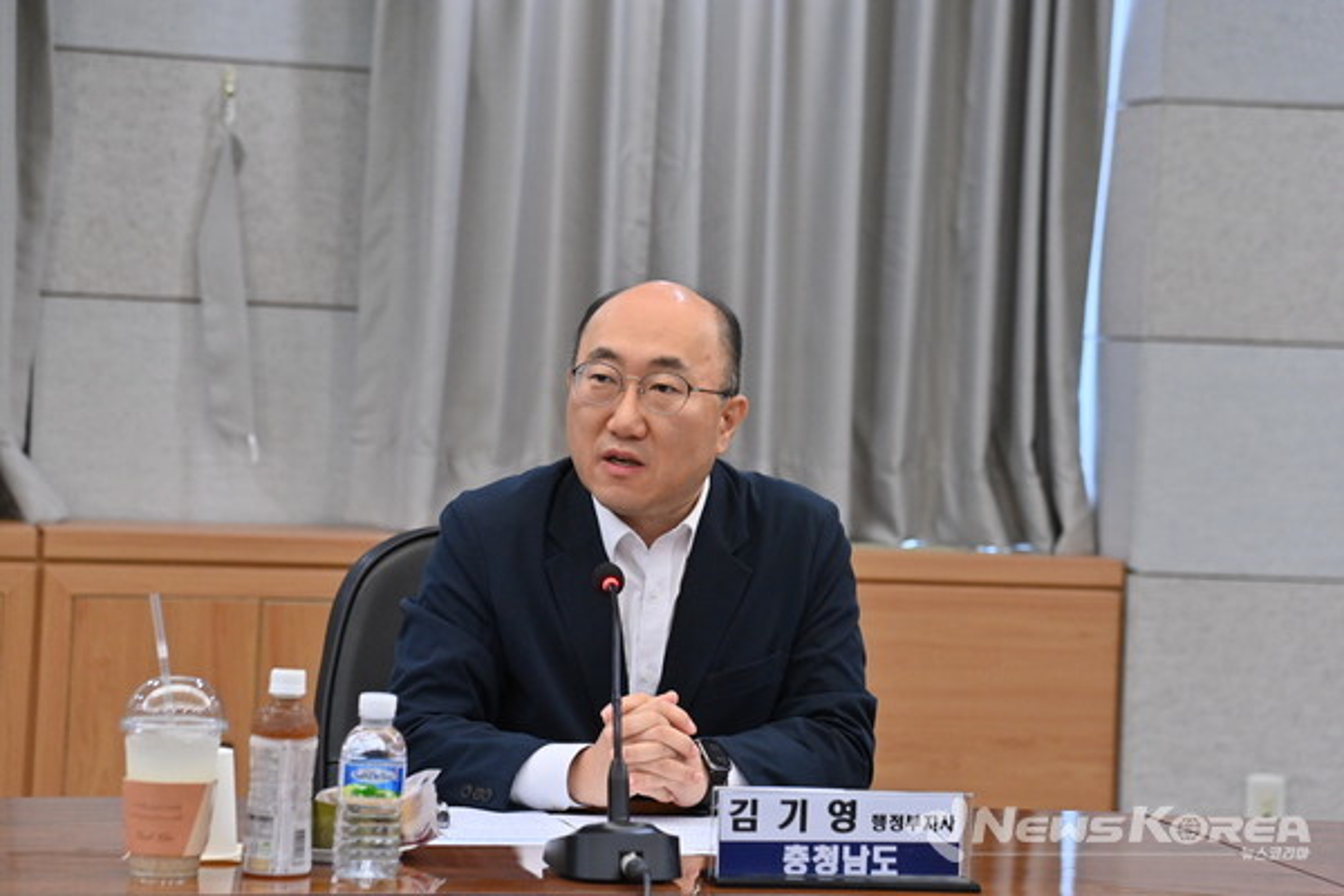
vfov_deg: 11.4
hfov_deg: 17.1
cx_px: 672
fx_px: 4480
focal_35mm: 120
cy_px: 448
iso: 2500
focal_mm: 120
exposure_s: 1/250
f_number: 5
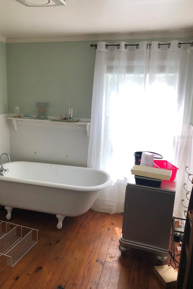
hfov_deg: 42.2
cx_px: 80
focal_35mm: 31
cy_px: 137
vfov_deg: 60.2
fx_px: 249
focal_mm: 3.99
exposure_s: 1/120
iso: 64
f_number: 1.8
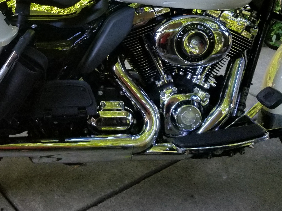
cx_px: 94
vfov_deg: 21.5
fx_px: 546
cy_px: 27
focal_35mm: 67
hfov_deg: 28.8
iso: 50
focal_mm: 4.25
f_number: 1.7
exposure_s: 1/528
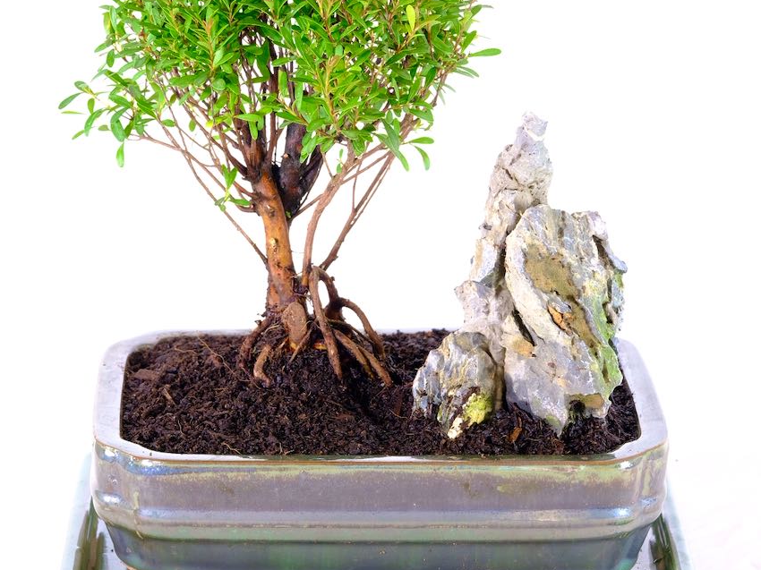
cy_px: 173
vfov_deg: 9.6
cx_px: 380
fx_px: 3407
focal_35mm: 155
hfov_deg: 12.7
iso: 500
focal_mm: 71.1
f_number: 9
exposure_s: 1/13
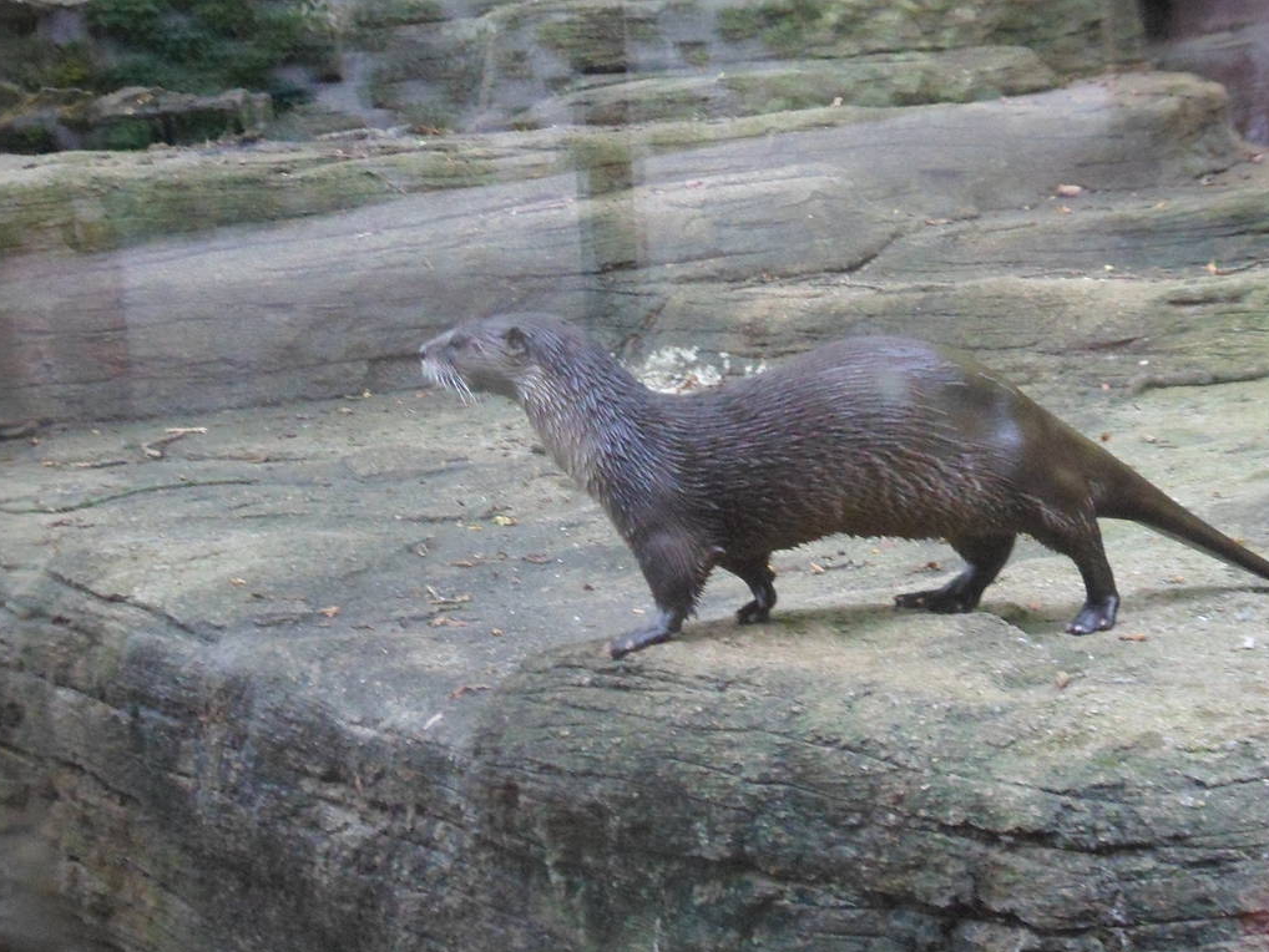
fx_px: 2420
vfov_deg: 22.3
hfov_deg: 29.4
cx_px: 666
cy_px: 517
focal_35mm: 66
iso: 400
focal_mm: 6.5
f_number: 4
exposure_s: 1/20
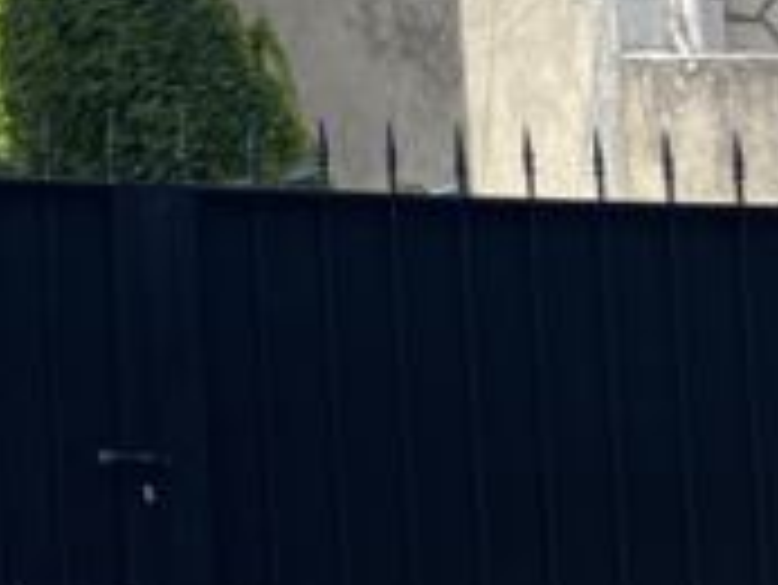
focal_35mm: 120
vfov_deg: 11.6
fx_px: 2699
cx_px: -1016
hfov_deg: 13.0
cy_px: -410
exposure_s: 1/2463
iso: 50
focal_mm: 5.1
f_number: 1.6
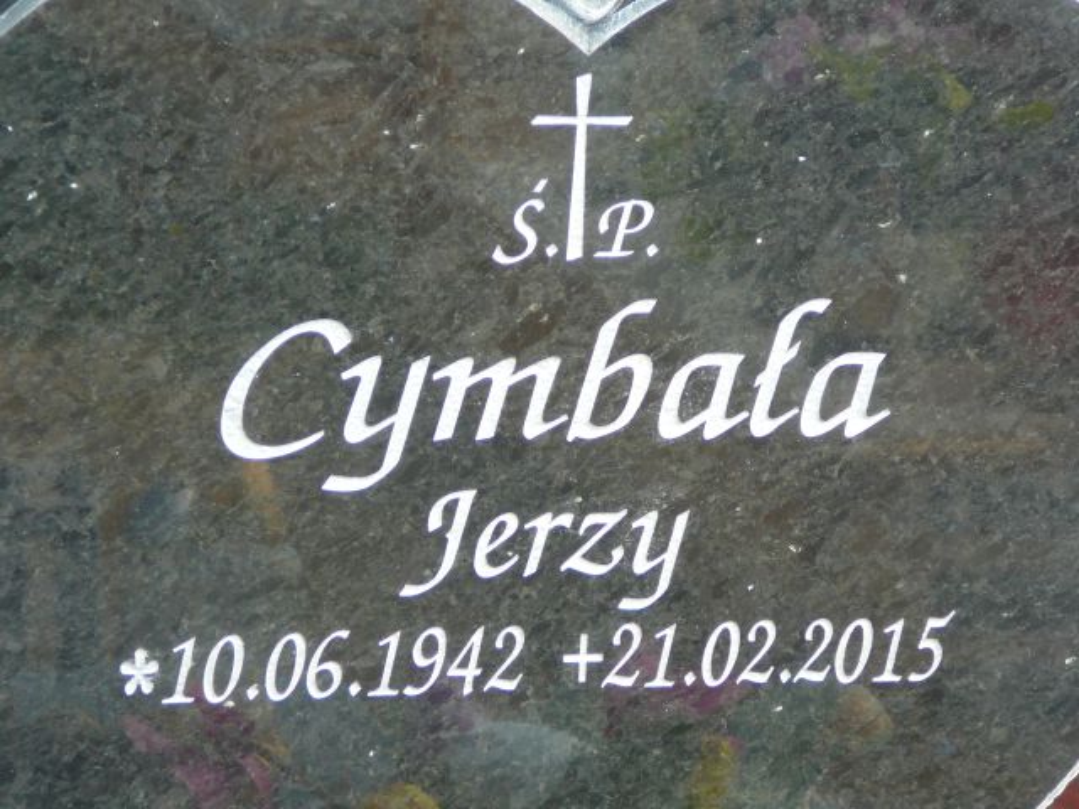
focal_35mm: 137
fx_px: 4270
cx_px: 540
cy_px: 404
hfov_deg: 14.4
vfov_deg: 10.8
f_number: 4
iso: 80
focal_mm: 20.4
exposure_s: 1/60
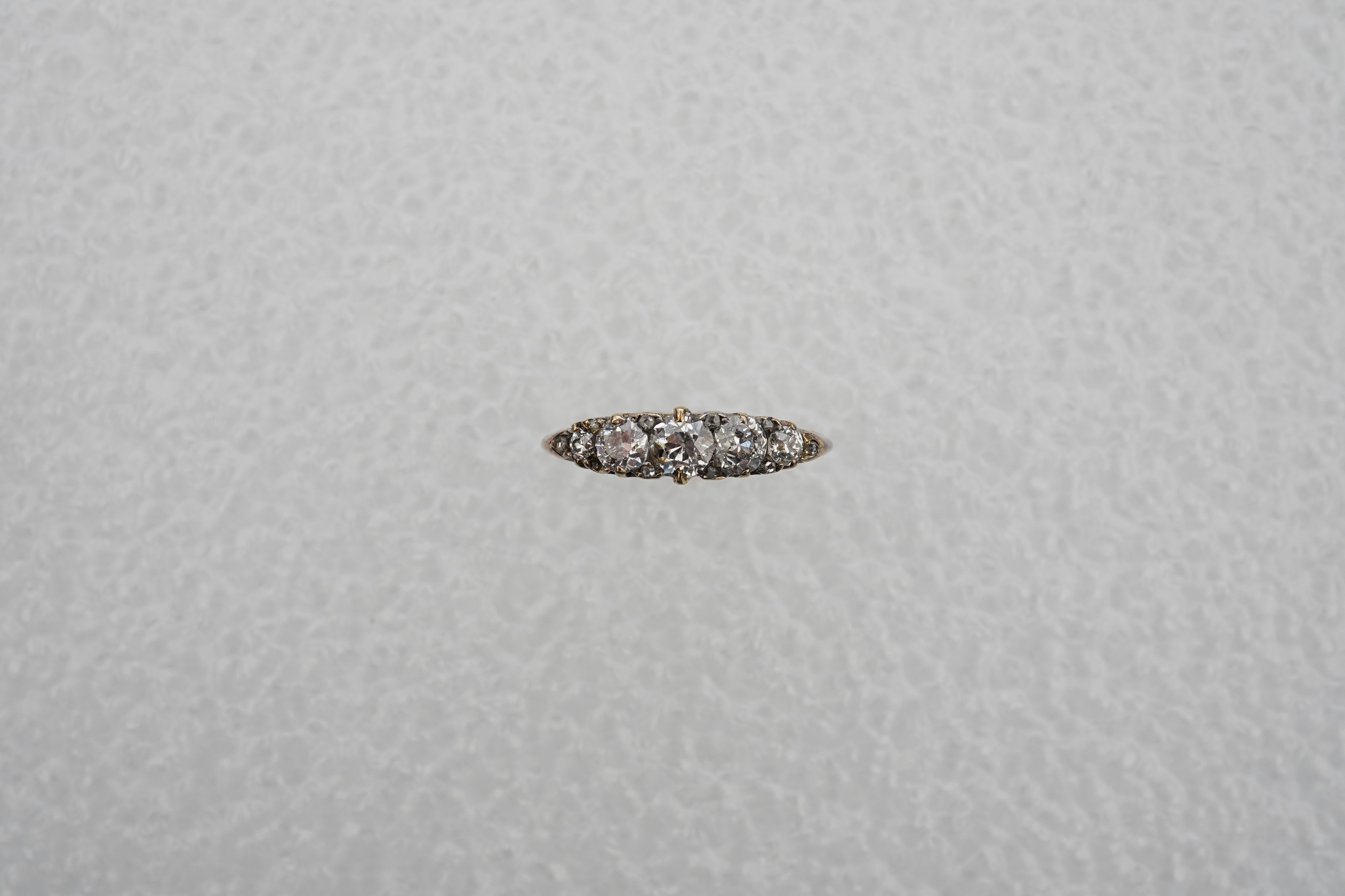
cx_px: 672
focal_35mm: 45
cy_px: 448
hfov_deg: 43.6
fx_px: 1681
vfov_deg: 29.9
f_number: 20
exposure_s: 1/125
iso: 640
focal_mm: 30
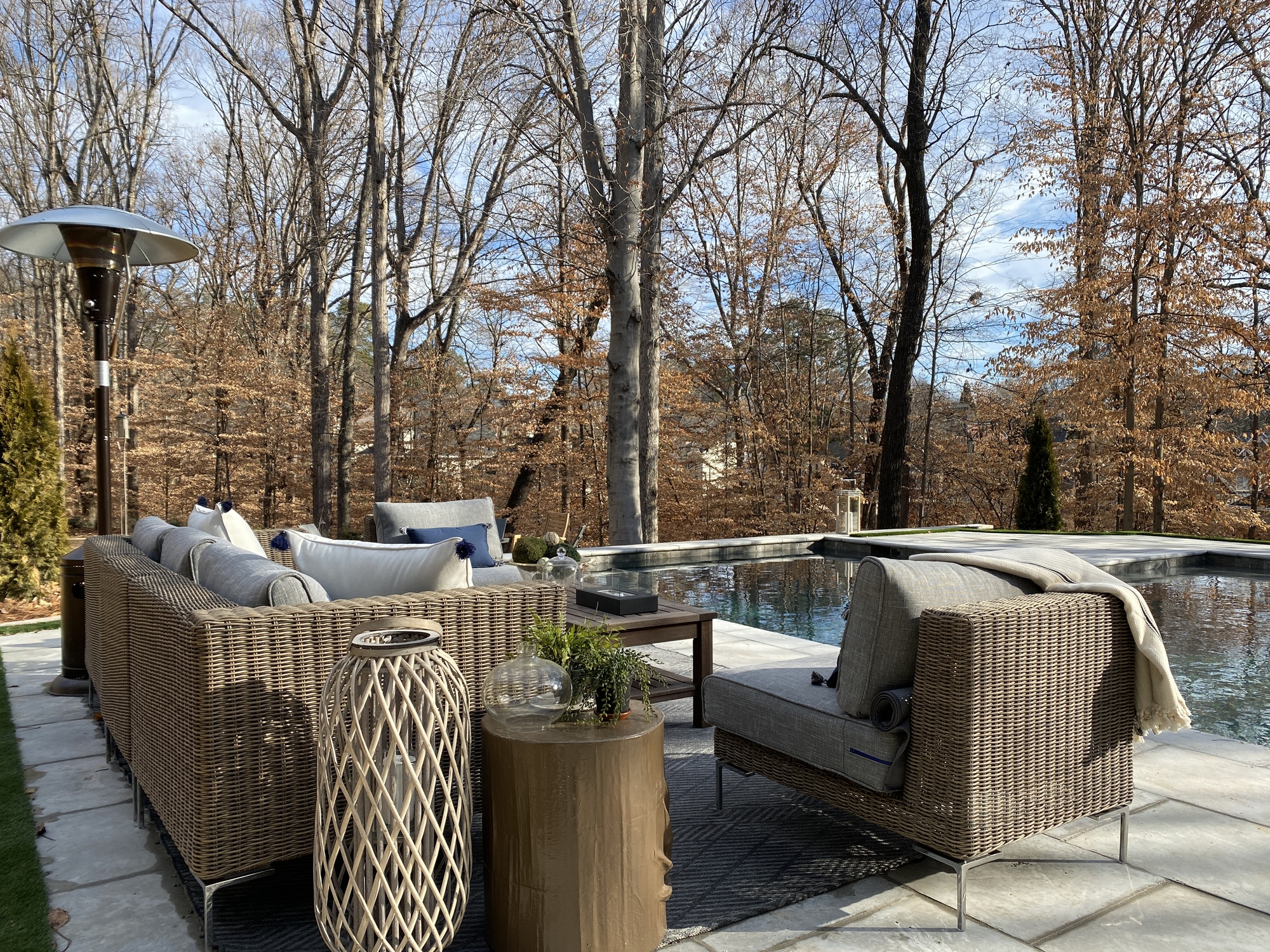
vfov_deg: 53.1
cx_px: 635
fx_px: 954
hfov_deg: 67.3
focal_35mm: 26
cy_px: 476
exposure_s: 1/1170
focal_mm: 4.25
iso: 32
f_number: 1.8
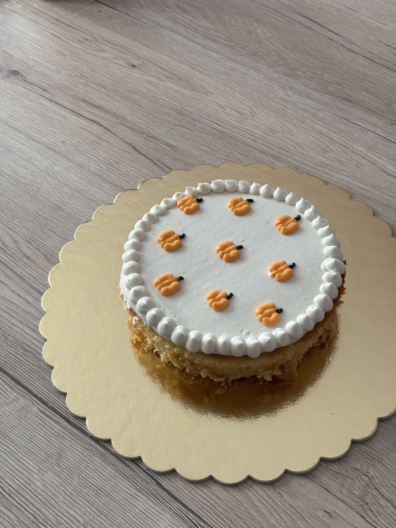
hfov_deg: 28.0
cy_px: 264
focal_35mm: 52
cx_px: 198
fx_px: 793
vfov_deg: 36.8
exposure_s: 1/121
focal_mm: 5.96
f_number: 1.6
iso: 40
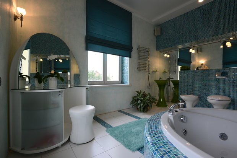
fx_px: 105
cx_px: 118
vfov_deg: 73.7
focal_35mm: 16
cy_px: 79
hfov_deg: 96.8
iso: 100
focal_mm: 16
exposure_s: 1/6
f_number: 10
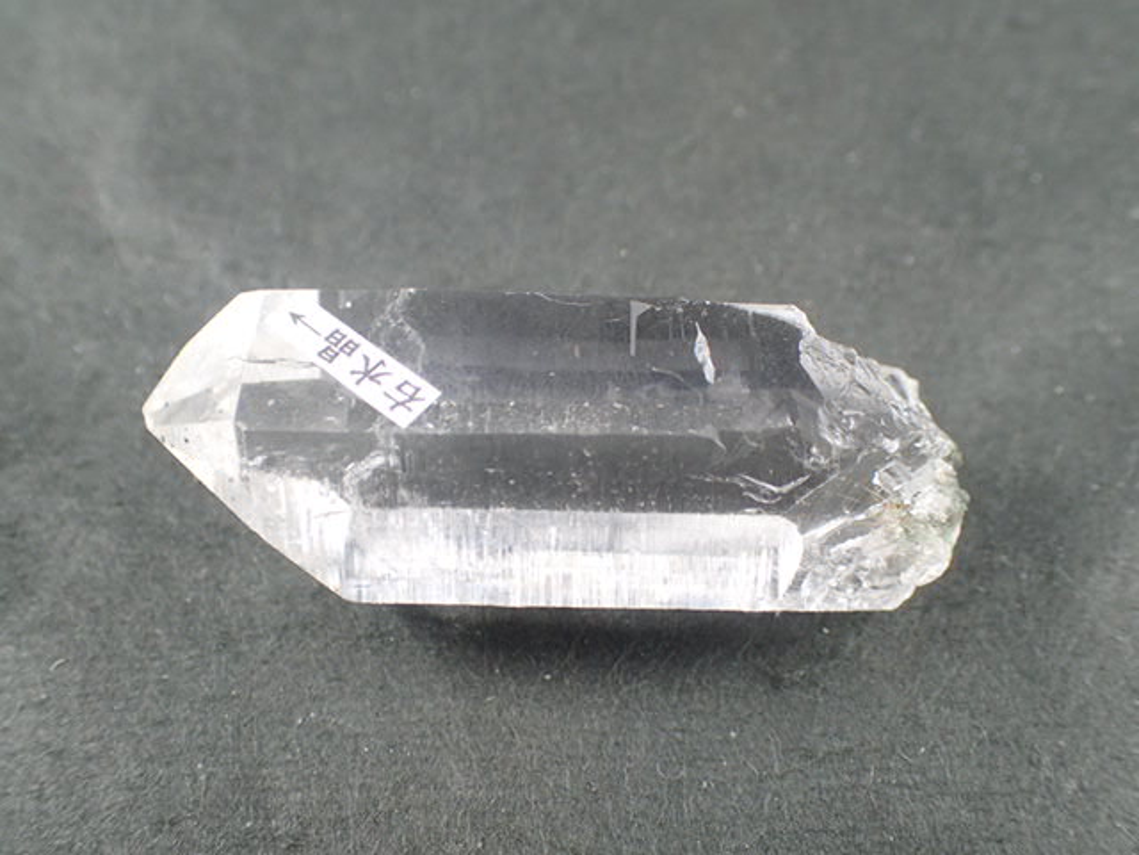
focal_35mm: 38
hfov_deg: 49.0
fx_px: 1250
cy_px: 428
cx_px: 570
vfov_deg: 37.7
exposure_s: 1/160
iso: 160
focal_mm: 6.86
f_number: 2.7
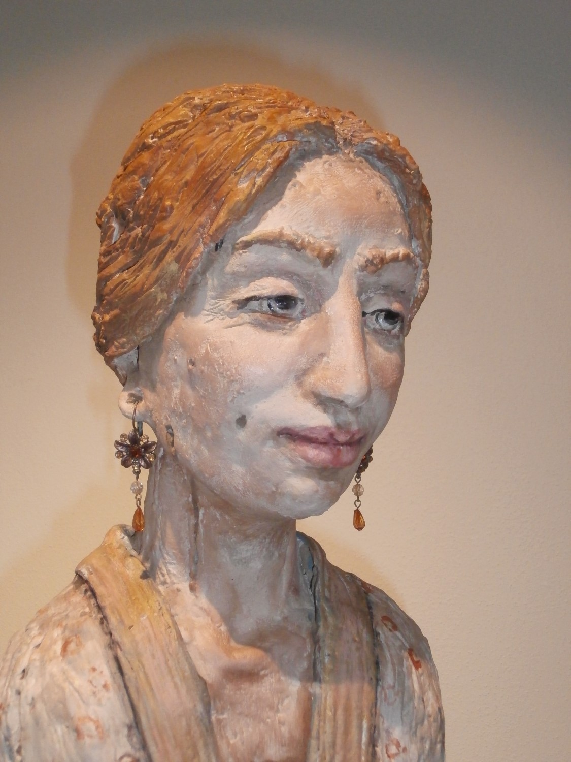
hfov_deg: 30.9
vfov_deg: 40.4
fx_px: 1034
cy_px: 381
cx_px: 286
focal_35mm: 47
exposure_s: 1/125
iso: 800
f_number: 4.2
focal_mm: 8.29
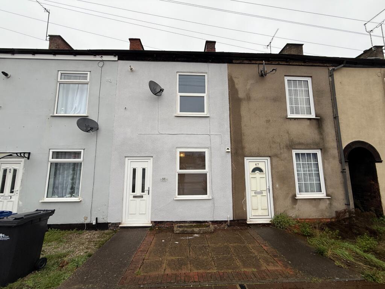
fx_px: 156
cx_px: 192
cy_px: 144
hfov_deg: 102.1
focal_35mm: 14
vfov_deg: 85.7
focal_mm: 2.22
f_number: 2.2
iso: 50
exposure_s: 1/114
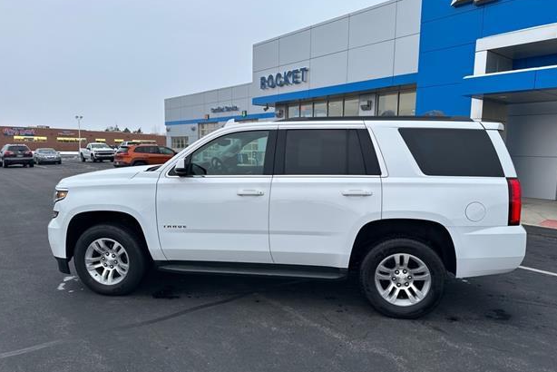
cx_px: 280
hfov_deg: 69.4
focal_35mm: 26
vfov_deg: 49.6
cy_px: 197
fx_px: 402
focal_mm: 6.86
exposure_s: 1/220
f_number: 1.78
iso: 64
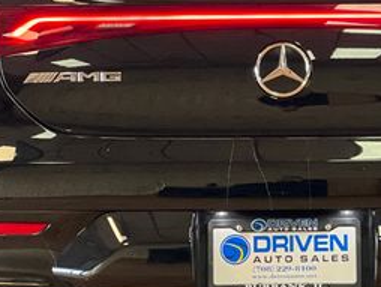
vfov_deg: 7.7
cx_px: 279
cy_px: 87
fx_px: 2137
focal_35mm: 194
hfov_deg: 10.2
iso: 250
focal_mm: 9
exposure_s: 1/40
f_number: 2.8
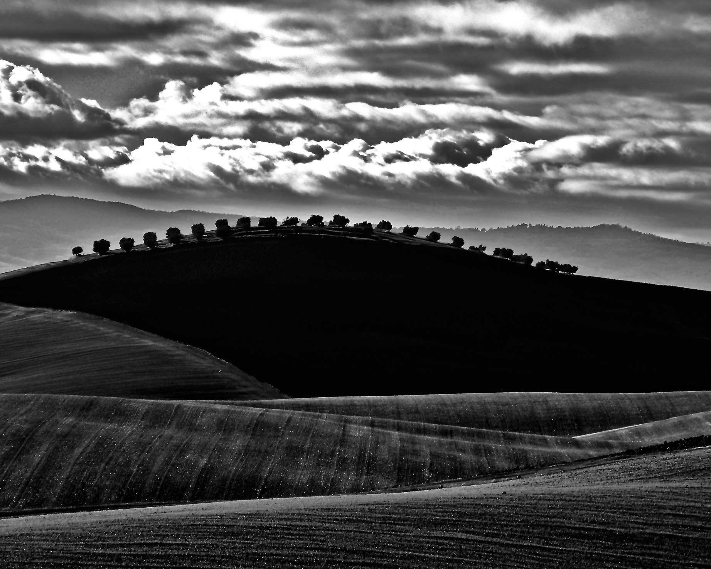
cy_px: 279
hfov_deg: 7.8
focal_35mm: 248
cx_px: 327
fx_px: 5210
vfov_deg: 6.2
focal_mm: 135
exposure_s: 1/200
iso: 100
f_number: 8
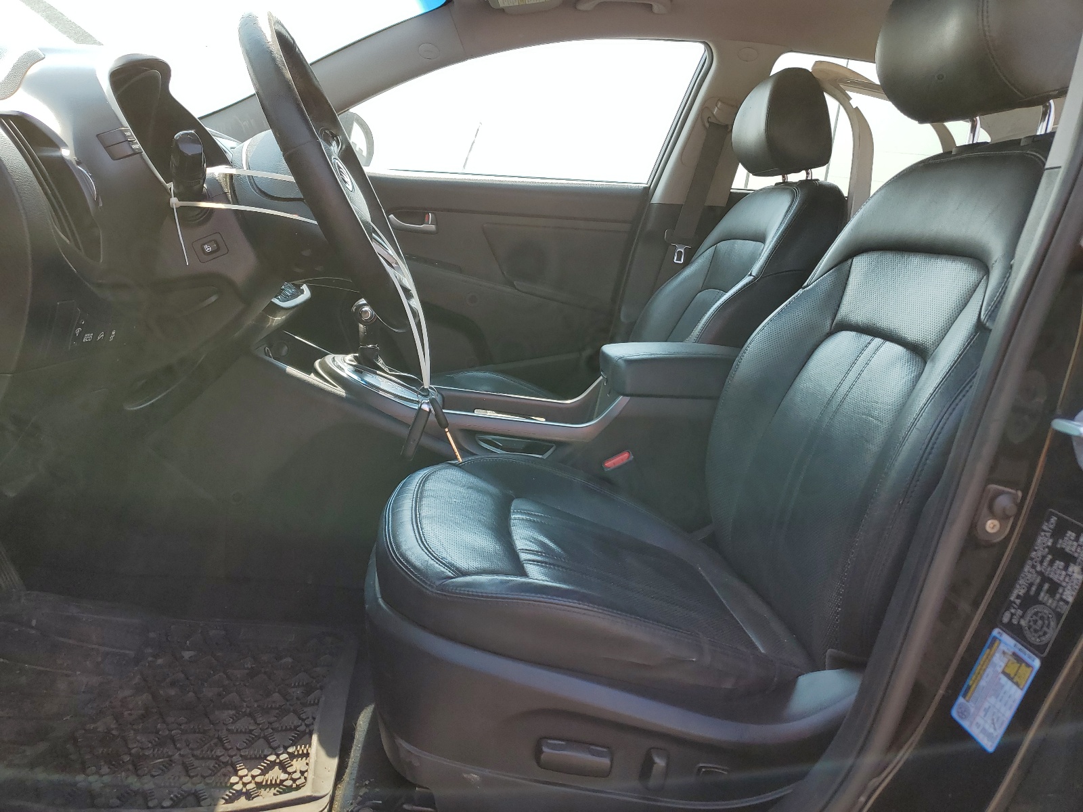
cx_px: 542
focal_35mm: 26
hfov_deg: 67.3
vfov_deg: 53.1
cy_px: 406
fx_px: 813
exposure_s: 1/833
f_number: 1.5
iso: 50
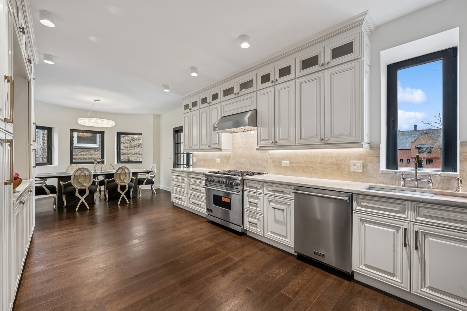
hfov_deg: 100.4
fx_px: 195
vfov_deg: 77.3
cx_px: 234
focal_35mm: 15
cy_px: 156
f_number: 9
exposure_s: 1/13
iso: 320
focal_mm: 15
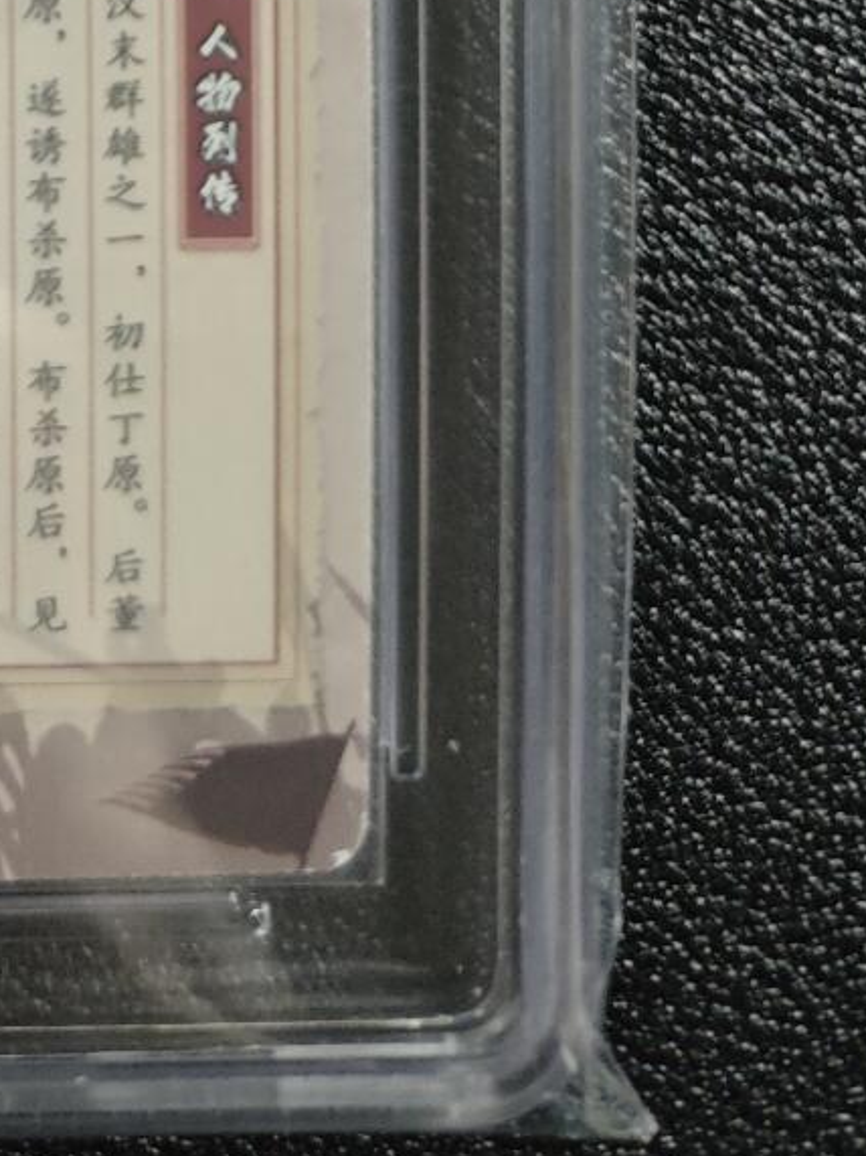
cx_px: -429
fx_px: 2736
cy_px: -605
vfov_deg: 20.3
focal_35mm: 82
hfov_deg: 16.4
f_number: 1.5
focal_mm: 4.94
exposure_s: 1/200
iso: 1000
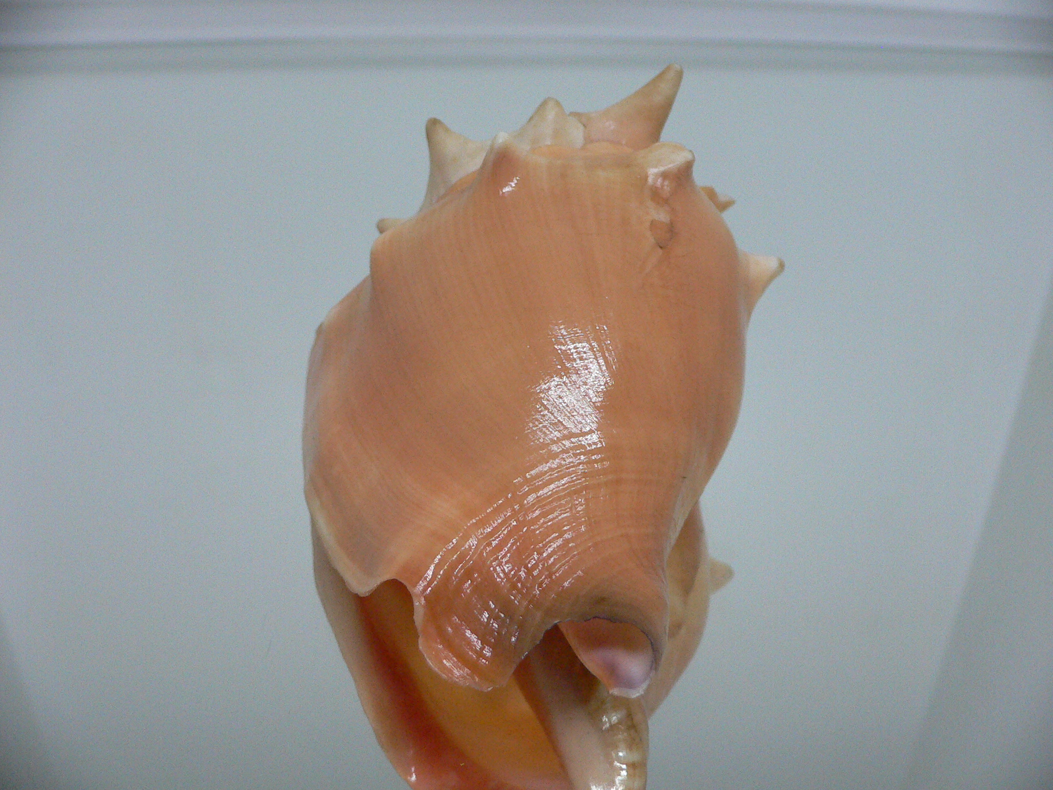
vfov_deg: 40.7
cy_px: 395
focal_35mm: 35
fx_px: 1065
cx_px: 526
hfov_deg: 52.6
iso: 200
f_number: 2.8
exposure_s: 1/60
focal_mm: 4.6
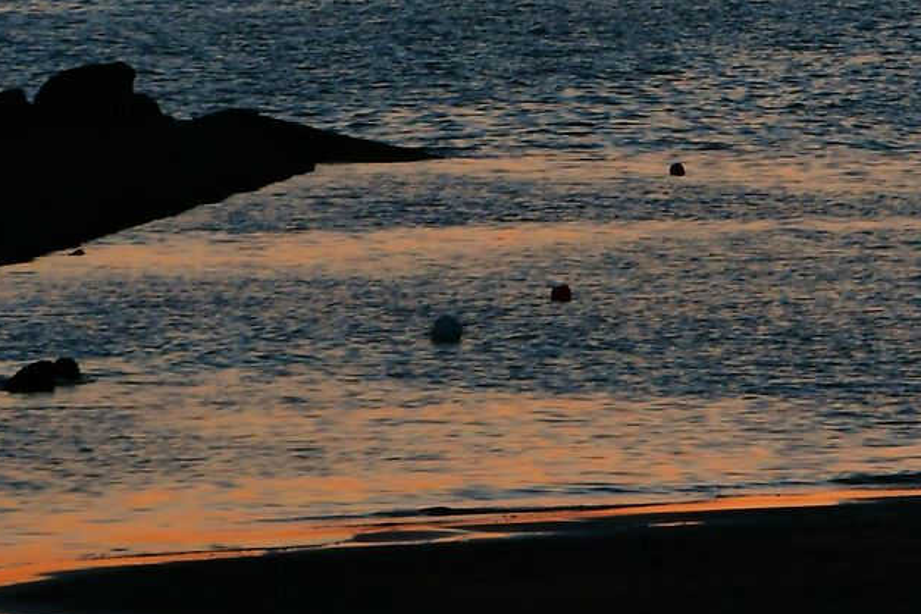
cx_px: 1473
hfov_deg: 3.0
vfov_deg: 2.0
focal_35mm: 689
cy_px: -307
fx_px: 17626
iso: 110
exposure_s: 1/125
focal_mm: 120
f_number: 11
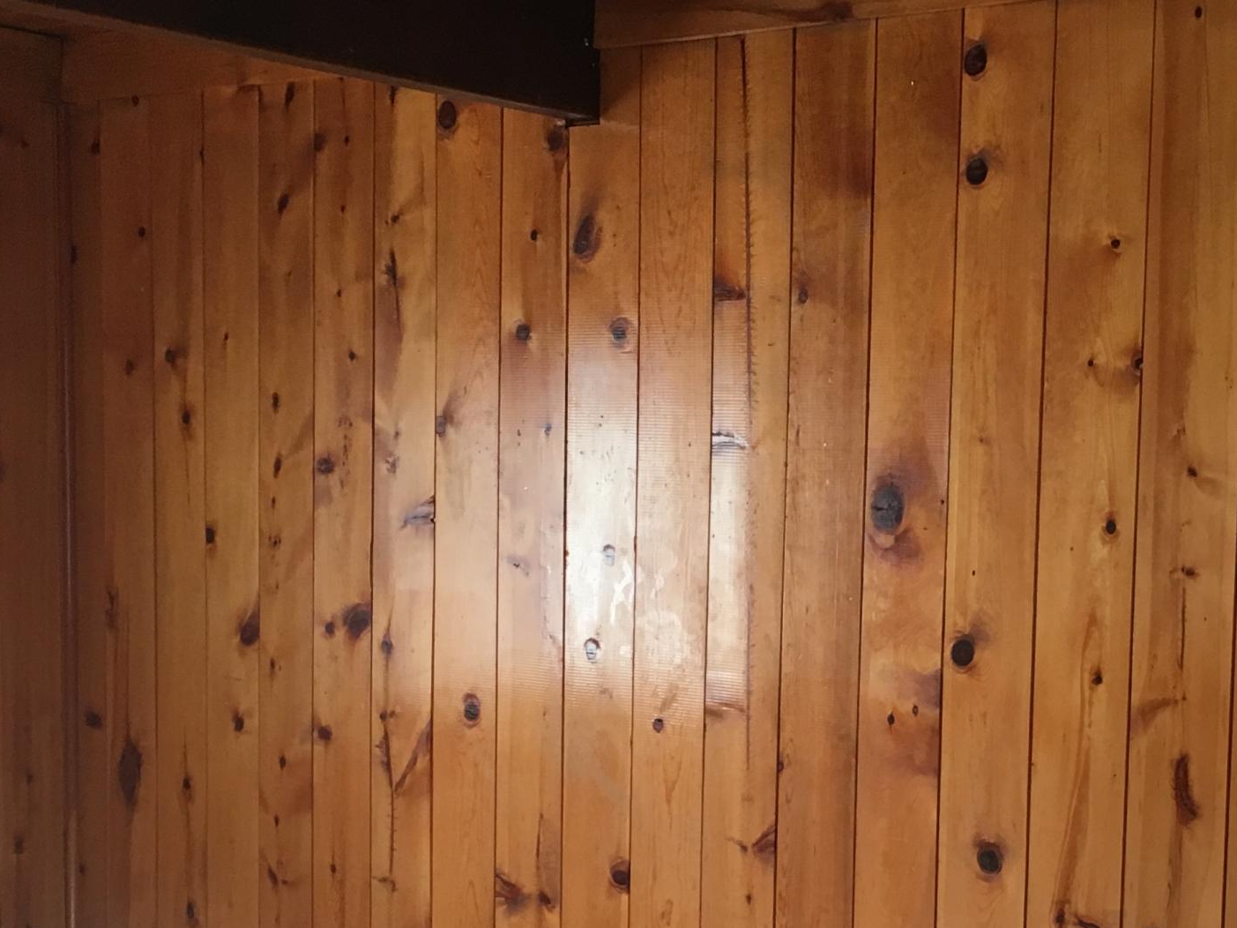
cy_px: 682
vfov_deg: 23.4
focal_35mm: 62
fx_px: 2215
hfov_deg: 30.9
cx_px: 839
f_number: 2.2
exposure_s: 1/30
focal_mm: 4.15
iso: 40
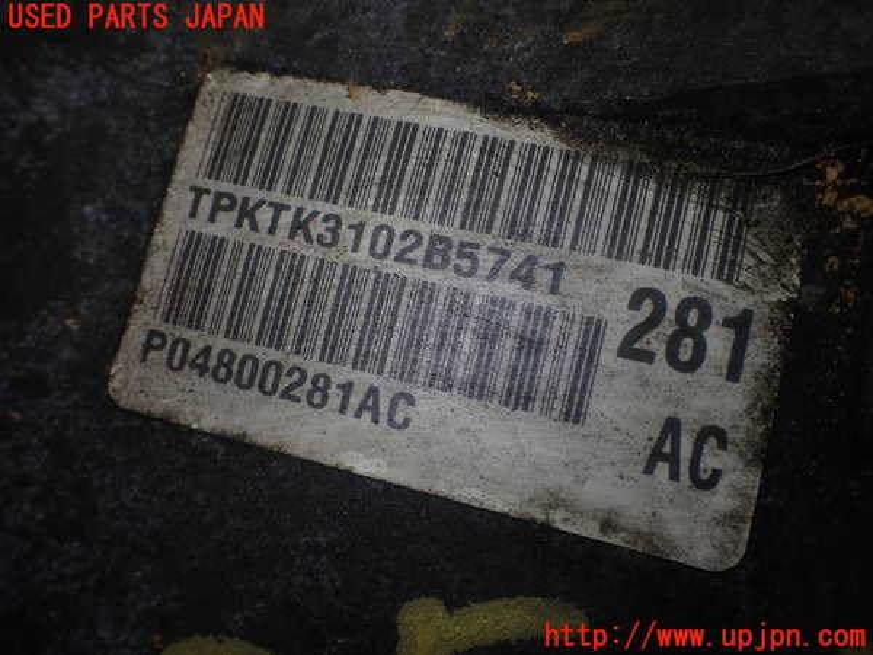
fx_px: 757
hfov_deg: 60.0
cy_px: 328
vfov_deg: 46.8
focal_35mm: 30
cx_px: 436
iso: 125
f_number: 2.3
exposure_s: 1/125
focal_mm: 5.4
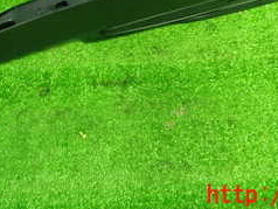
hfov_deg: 30.7
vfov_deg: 21.4
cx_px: 120
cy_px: -53
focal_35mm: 63
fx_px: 506
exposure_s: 1/30
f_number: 2
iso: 400
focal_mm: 4.5
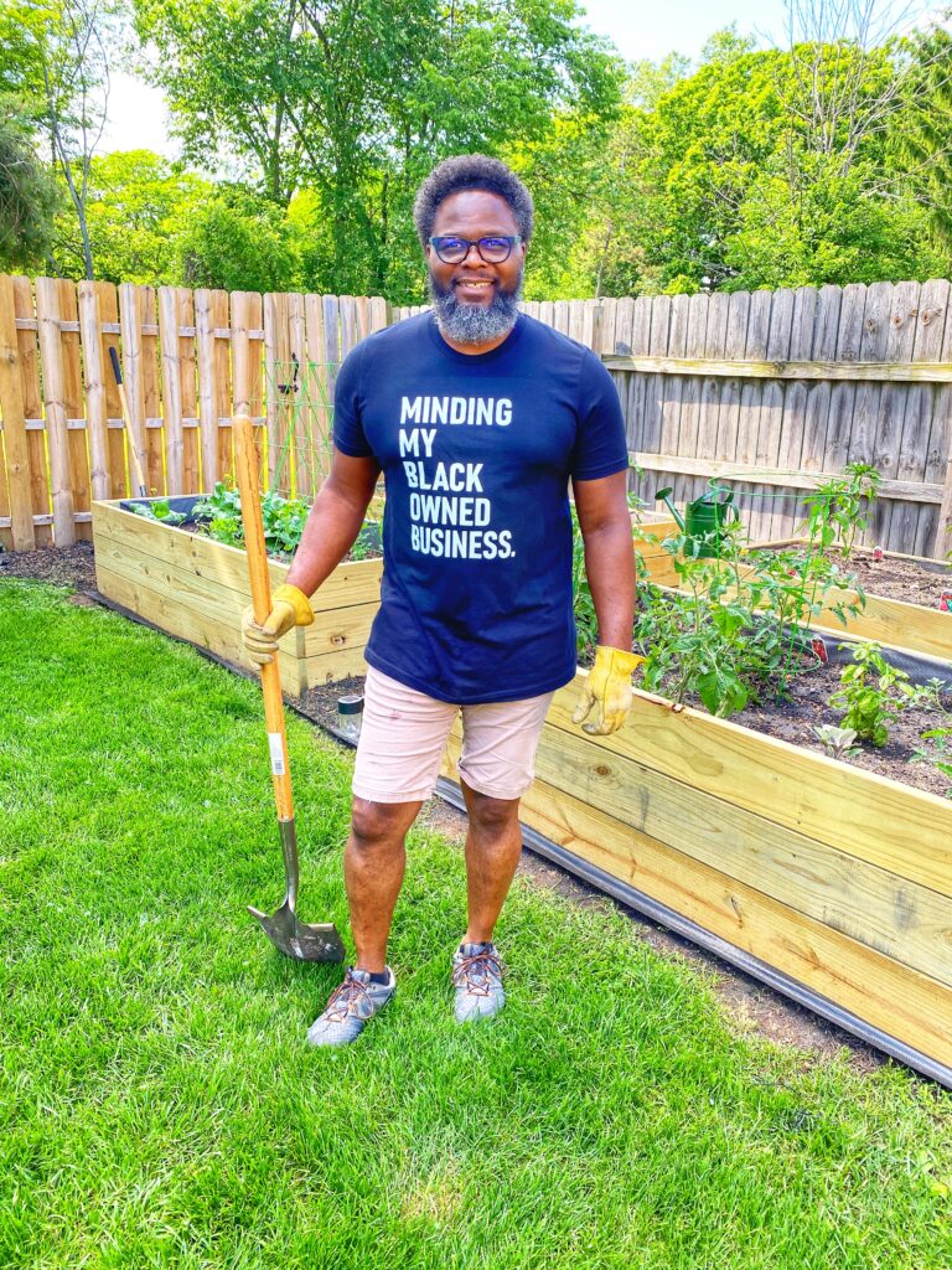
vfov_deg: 67.3
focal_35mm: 26
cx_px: 476
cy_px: 635
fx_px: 953
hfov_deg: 53.1
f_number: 1.8
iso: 32
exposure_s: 1/265
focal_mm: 4.25
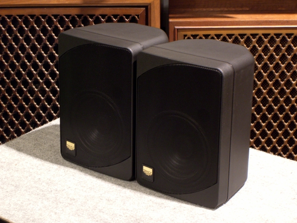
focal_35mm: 114
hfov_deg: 17.3
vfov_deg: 13.0
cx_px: 148
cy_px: 112
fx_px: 978
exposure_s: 1/5
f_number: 5.1
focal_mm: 23.7
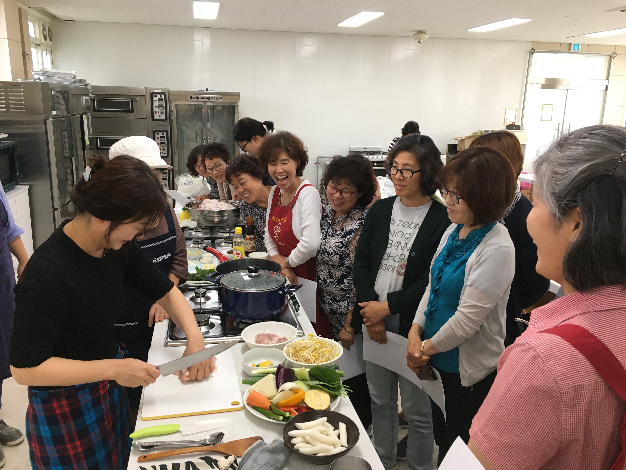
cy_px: 235
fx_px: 524
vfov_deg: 48.2
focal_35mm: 29
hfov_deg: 61.7
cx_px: 313
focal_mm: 4.15
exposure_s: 1/30
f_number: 2.2
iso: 32
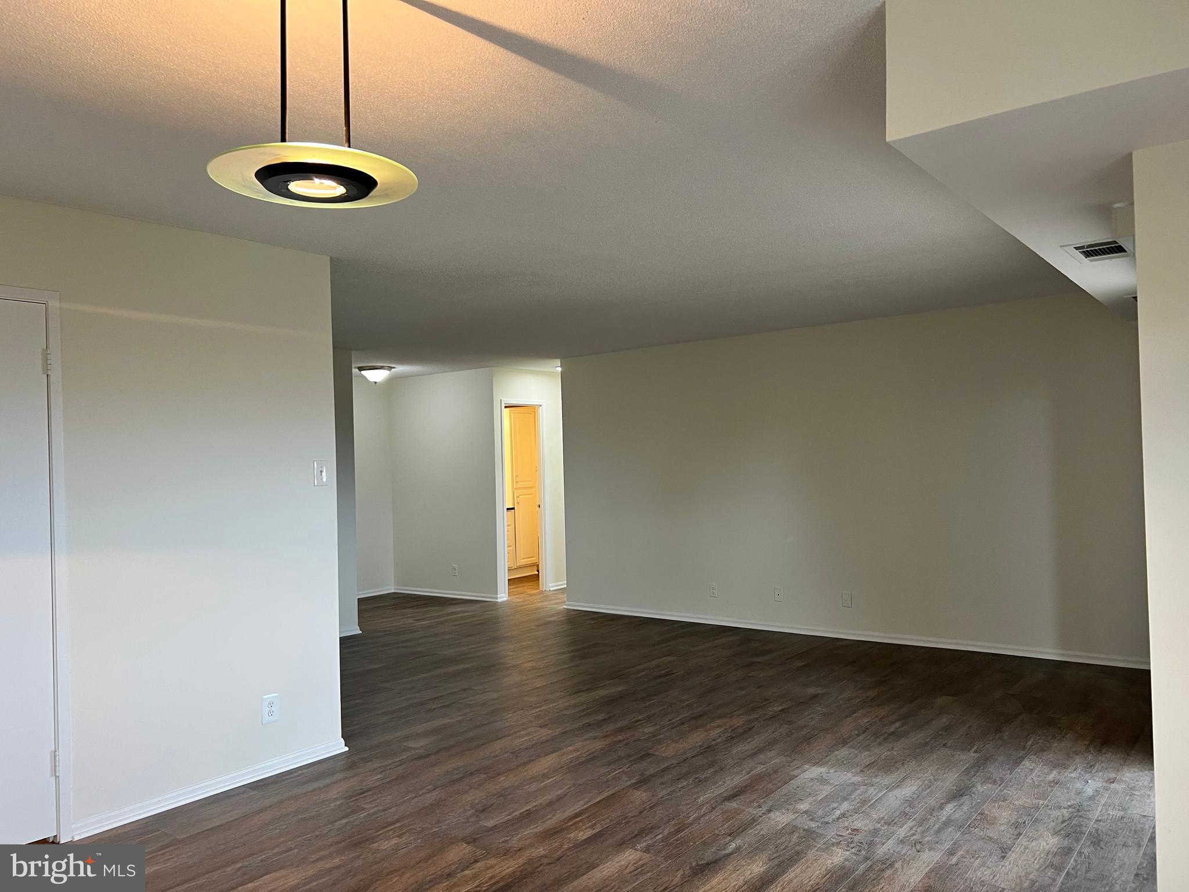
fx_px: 893
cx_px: 594
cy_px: 446
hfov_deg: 67.3
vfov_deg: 53.1
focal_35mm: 26
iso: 100
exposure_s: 1/60
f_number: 1.5
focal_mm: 5.7
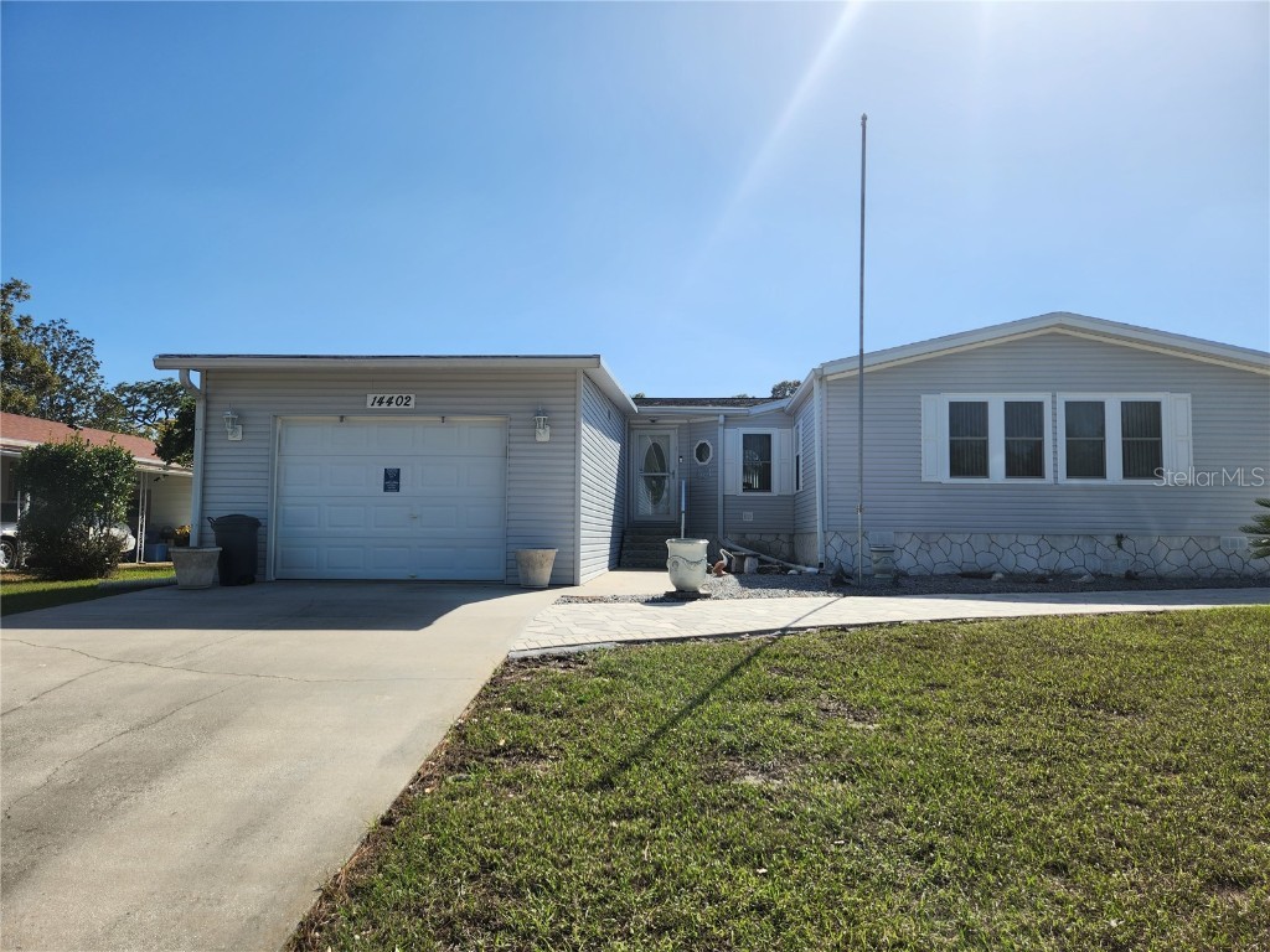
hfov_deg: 73.9
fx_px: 844
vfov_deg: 58.9
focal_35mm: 23
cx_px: 635
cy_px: 476
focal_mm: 5.4
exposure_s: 1/2302
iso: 20
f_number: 1.8
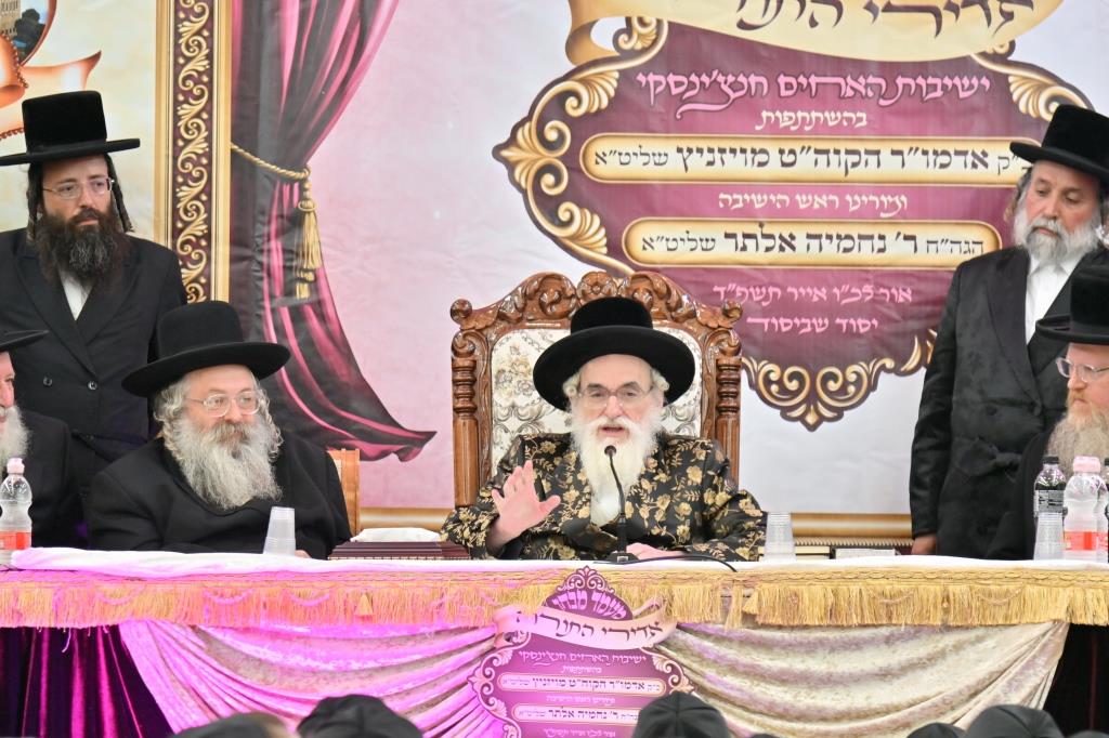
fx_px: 5543
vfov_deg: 7.6
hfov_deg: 11.4
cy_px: 369
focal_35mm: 180
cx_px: 554
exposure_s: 1/160
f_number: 4
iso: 400
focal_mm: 120
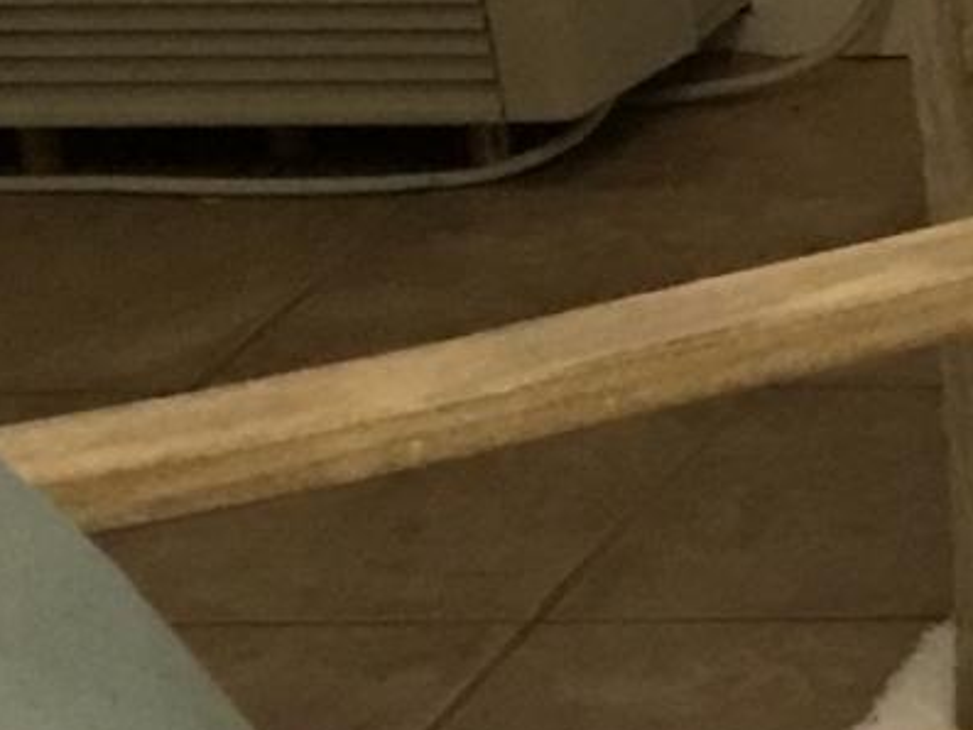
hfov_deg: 7.4
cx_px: 3358
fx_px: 6158
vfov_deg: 6.8
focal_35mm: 219
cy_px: -86
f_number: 2.2
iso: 64
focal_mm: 4.15
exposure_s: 1/15
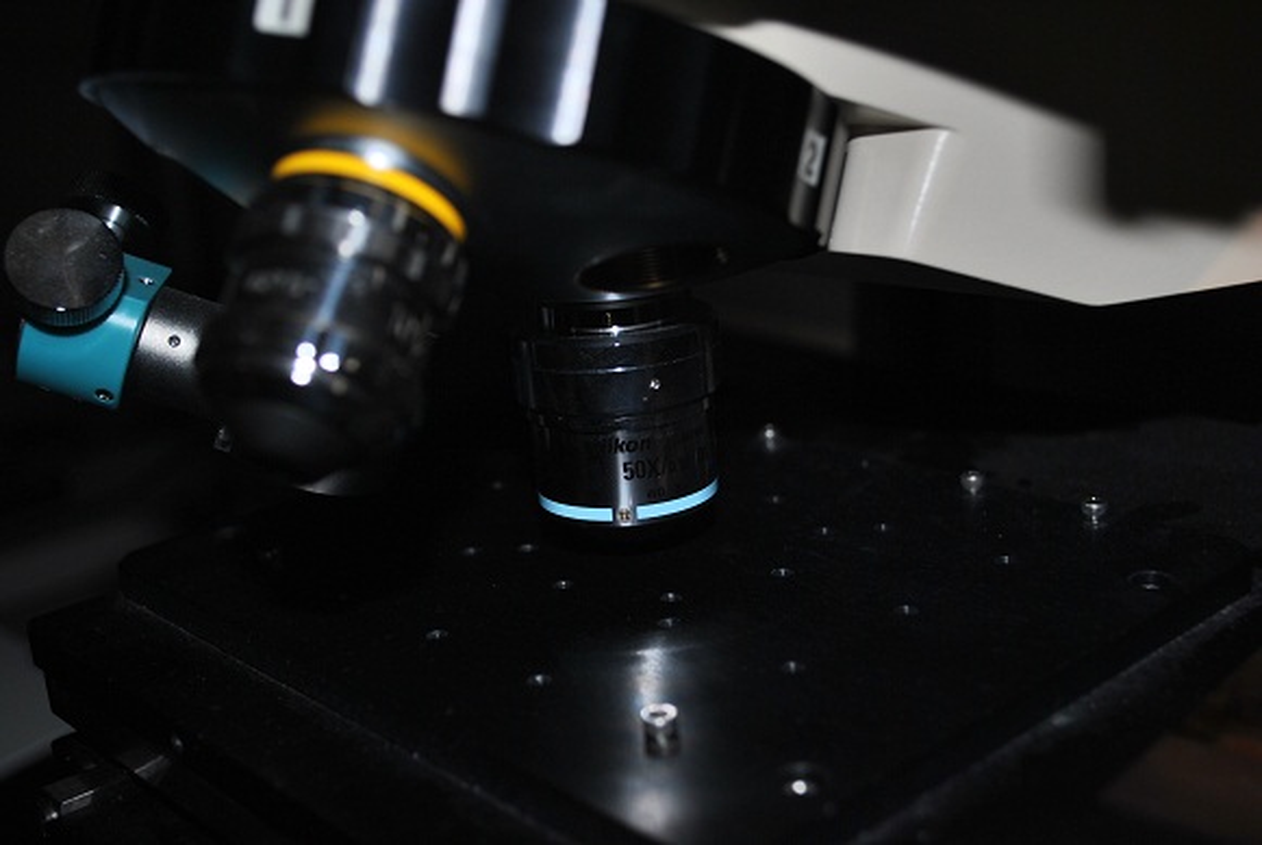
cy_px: 422
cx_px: 631
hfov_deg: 41.1
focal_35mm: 48
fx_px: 1685
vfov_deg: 28.2
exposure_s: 1/125
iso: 100
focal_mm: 32
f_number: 4.8
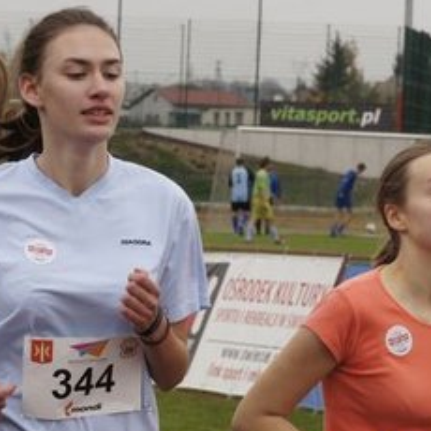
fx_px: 3550
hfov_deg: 6.9
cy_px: 324
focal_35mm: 252
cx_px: 167
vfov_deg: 6.9
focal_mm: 70
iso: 1600
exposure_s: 1/800
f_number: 9
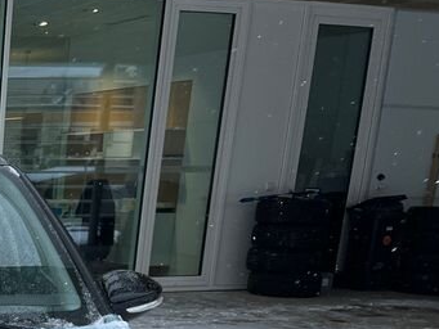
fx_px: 990
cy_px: 477
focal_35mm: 78
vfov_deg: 17.3
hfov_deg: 21.3
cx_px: -206
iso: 50
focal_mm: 5.1
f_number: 1.6
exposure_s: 1/742
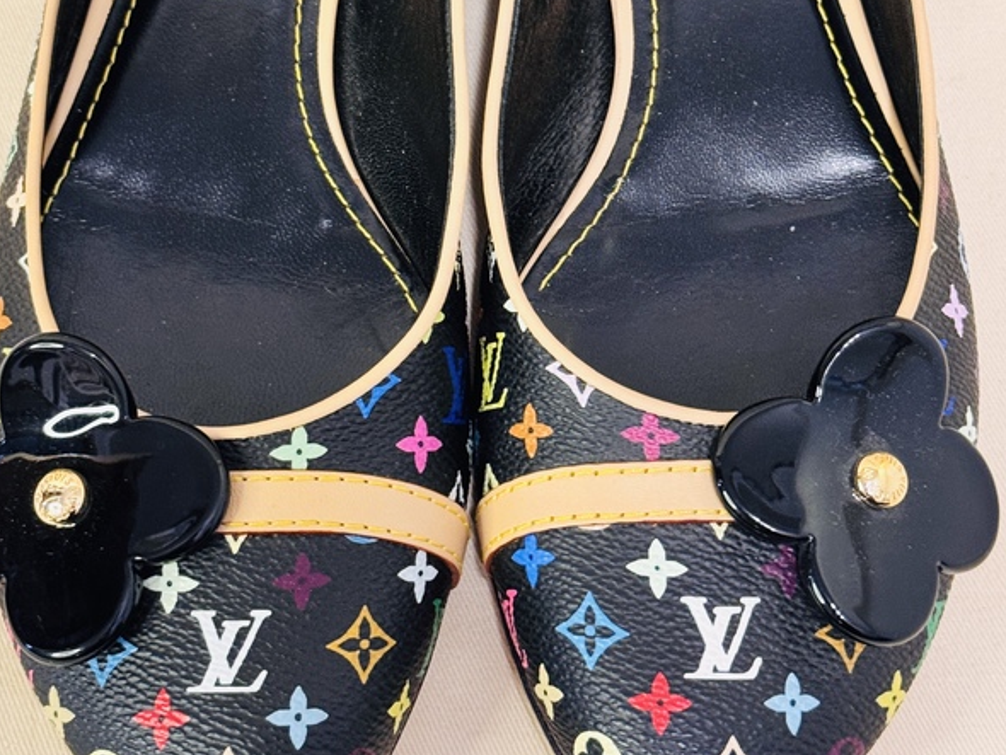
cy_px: 138
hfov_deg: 23.8
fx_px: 2384
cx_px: 459
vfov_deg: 17.8
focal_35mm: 82
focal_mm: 6.76
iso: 320
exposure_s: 1/33
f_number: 1.78
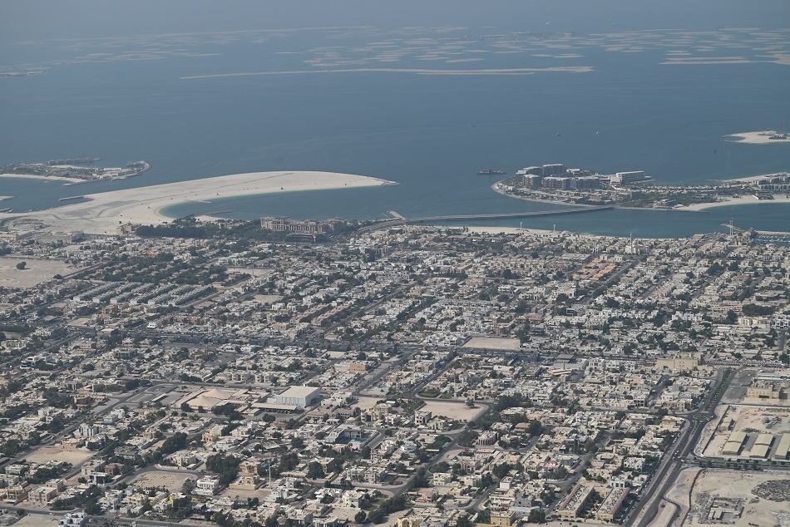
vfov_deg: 18.2
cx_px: 395
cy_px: 264
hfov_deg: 27.0
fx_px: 1646
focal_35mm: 75
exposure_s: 1/800
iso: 100
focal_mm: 75
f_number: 8
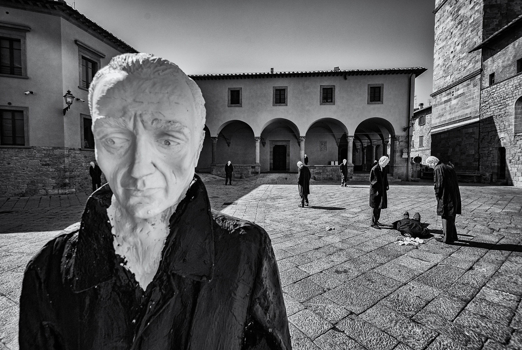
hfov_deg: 100.3
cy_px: 175
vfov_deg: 77.5
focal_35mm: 15
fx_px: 218
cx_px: 261
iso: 100
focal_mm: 10
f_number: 7.1
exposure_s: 1/200
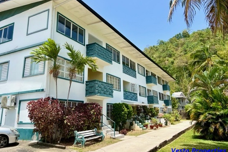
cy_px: 68
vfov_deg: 46.3
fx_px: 177
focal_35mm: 28
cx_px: 118
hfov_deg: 65.4
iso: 50
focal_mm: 5.7
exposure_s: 1/3356
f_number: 1.5
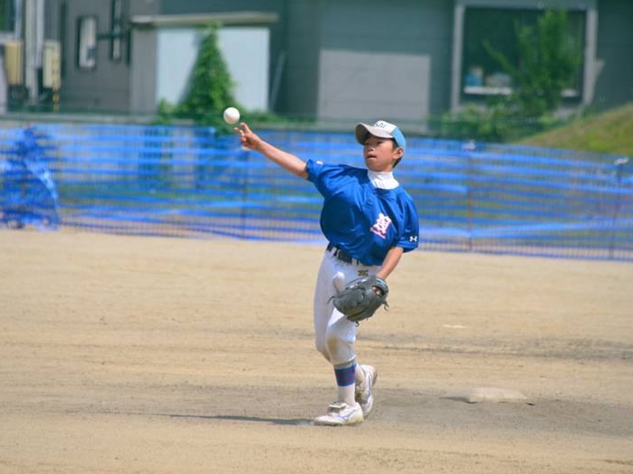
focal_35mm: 491
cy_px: 237
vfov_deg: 3.0
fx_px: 8979
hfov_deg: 4.0
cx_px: 325
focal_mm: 300
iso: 400
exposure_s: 1/1600
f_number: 6.3
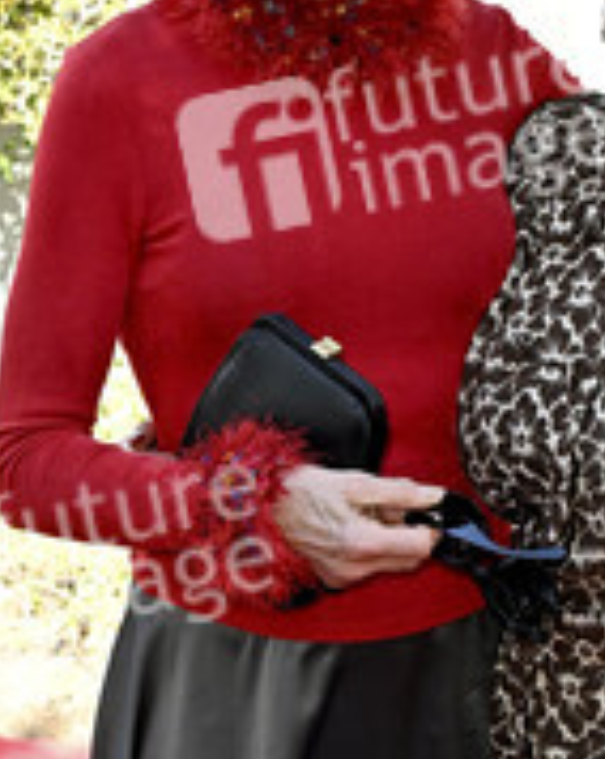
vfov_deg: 25.1
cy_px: 354
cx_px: 520
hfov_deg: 19.8
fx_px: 1704
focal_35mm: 76
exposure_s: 1/320
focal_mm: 36
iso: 500
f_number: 5.6
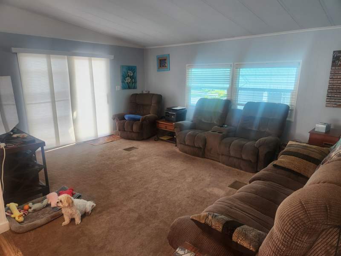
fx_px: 227
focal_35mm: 23
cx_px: 170
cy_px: 128
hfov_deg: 73.9
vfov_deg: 58.9
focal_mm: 5.4
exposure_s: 1/120
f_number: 1.8
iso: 160
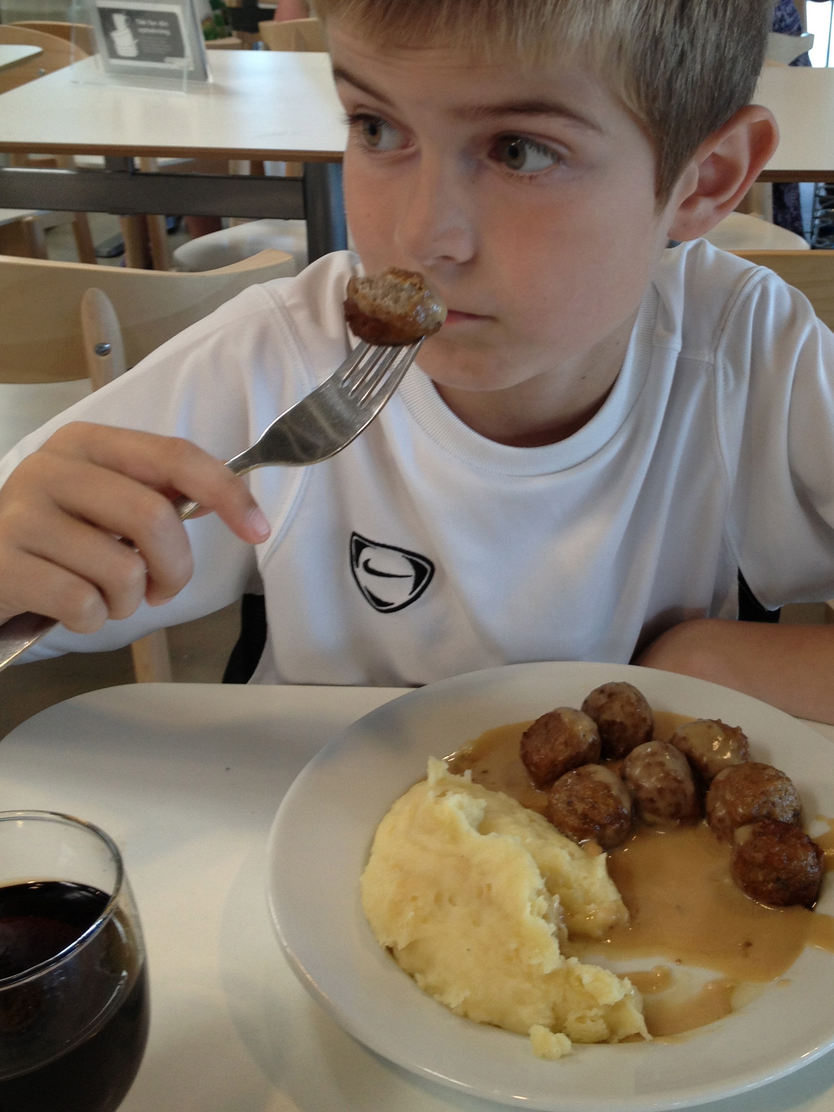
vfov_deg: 39.2
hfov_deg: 30.2
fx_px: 1542
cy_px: 365
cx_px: 512
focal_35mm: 48
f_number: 2.4
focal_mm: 4.28
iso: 64
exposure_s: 1/40
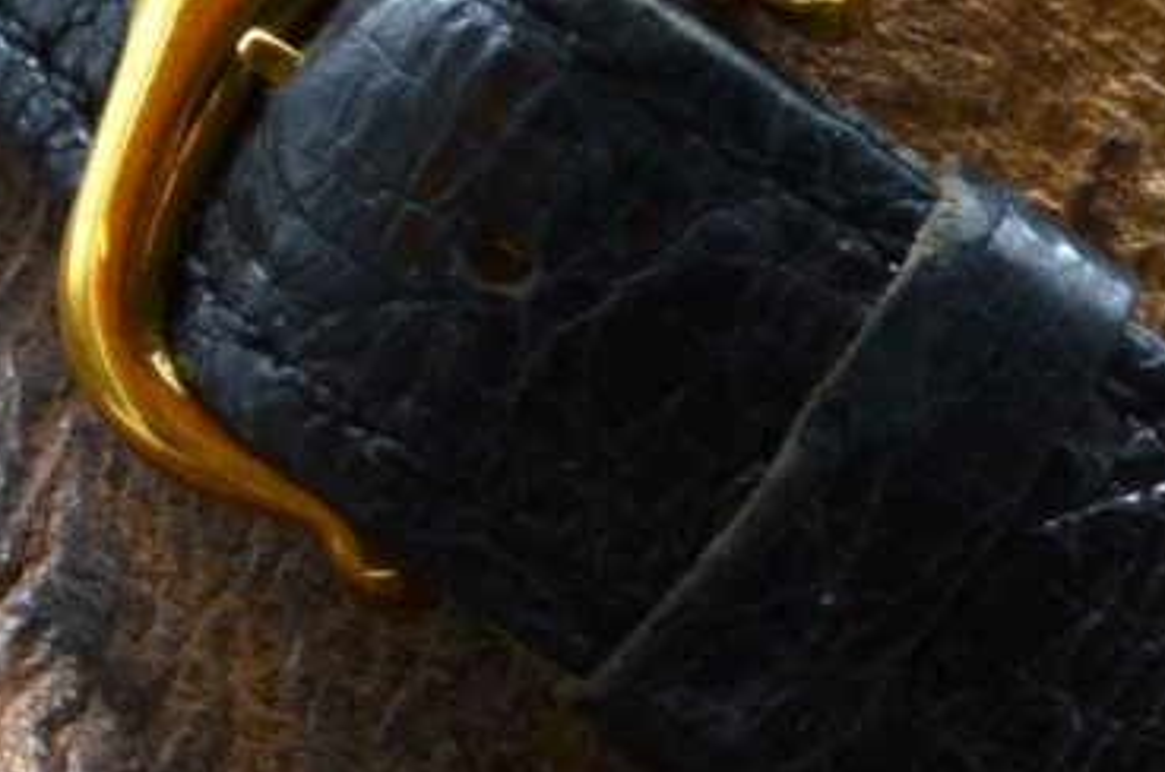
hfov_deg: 6.0
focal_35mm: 342
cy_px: 47
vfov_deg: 4.0
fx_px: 11048
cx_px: 595
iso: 500
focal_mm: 60
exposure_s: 1/40
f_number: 10
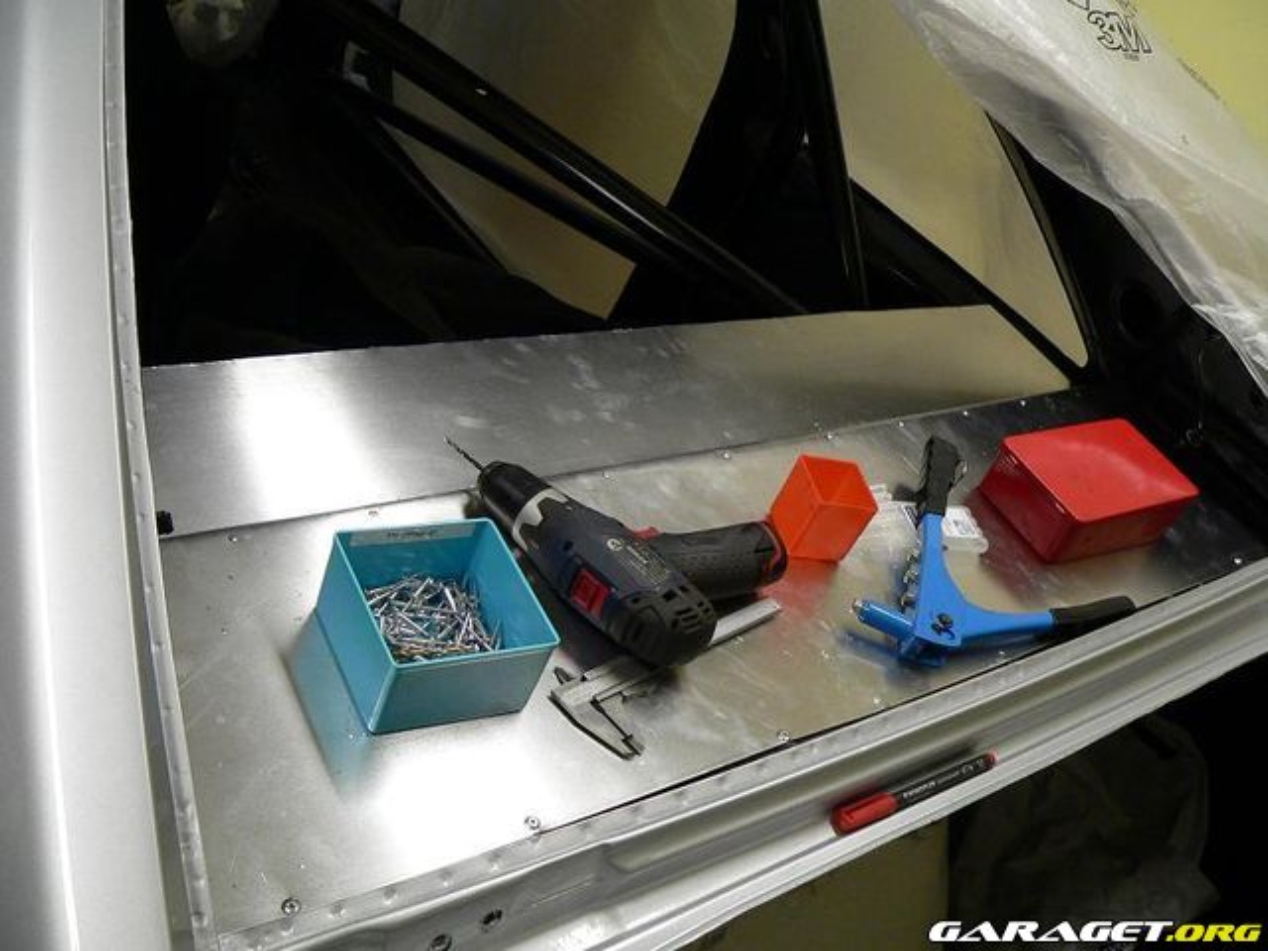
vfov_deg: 39.7
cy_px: 476
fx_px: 1319
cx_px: 634
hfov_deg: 51.4
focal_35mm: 36
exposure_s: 1/50
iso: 200
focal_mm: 6
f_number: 2.8
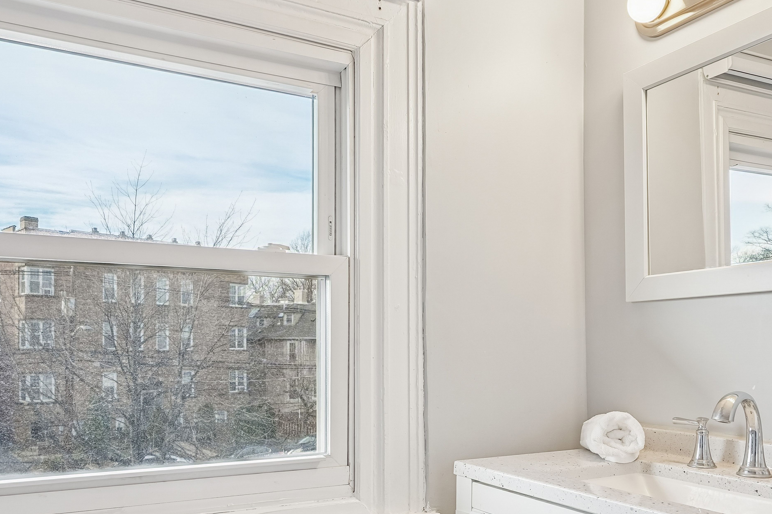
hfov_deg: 61.8
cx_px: 352
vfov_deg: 43.2
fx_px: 643
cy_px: 331
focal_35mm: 30
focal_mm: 16
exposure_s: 1/60
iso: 400
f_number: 8
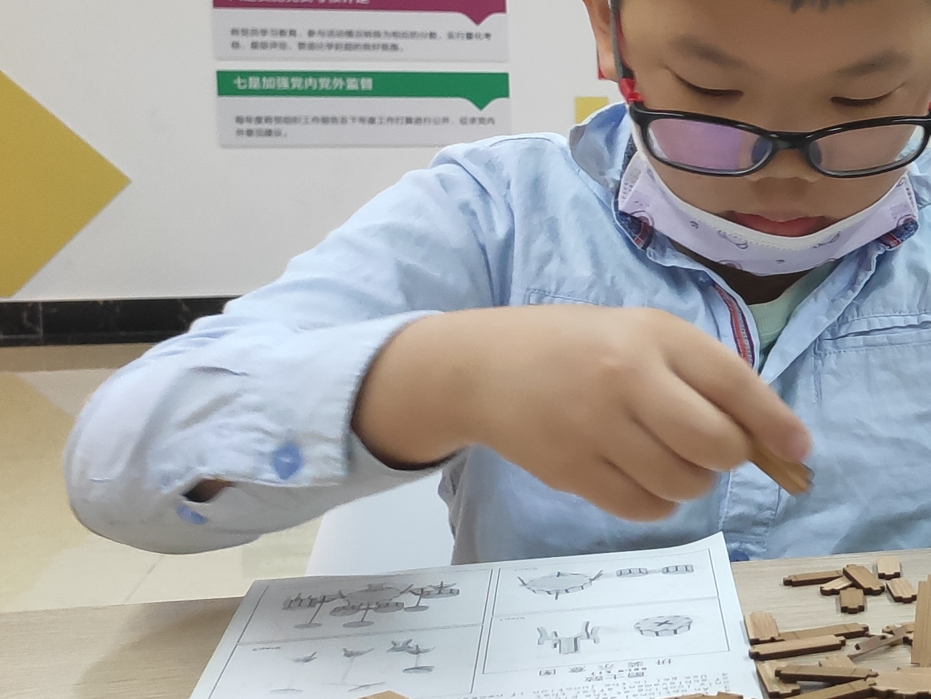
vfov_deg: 19.9
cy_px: 269
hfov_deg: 23.0
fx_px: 1990
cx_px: 1257
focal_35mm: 74
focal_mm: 4.77
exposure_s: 1/100
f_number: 1.75
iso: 698
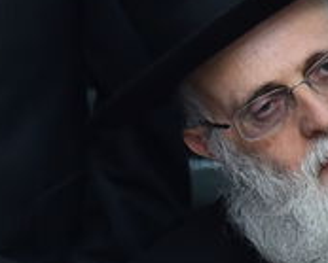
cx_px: 783
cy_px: -7
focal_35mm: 364
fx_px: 3540
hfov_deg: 5.1
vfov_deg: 4.3
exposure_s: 1/160
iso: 800
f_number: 3.5
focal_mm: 48
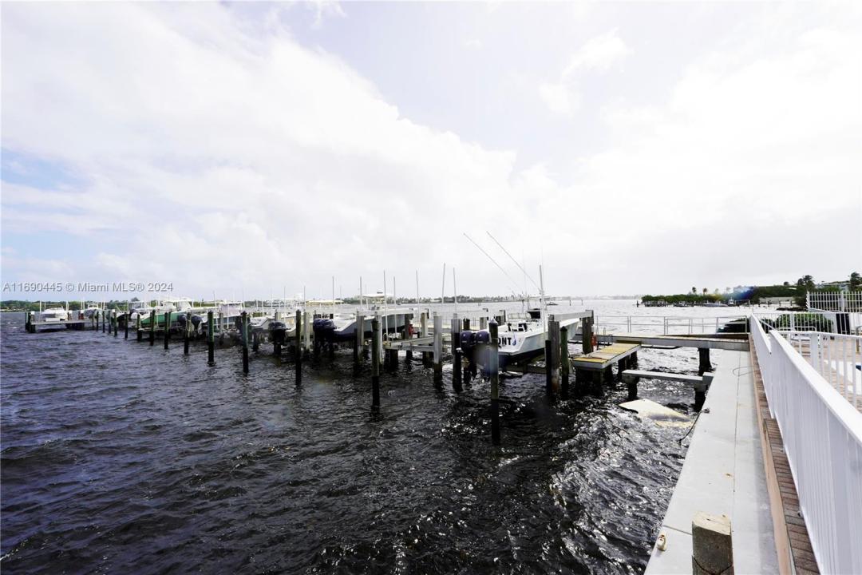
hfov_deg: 100.4
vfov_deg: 77.3
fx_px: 359
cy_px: 288
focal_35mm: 15
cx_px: 431
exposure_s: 1/250
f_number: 10
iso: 100
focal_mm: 10
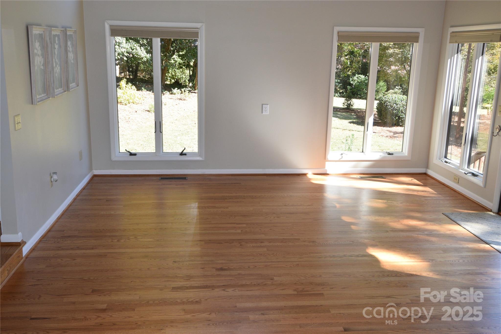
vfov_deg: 40.0
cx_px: 250
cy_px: 167
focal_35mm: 33
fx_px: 459
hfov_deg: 57.2
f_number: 5.6
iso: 500
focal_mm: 22
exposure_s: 1/125
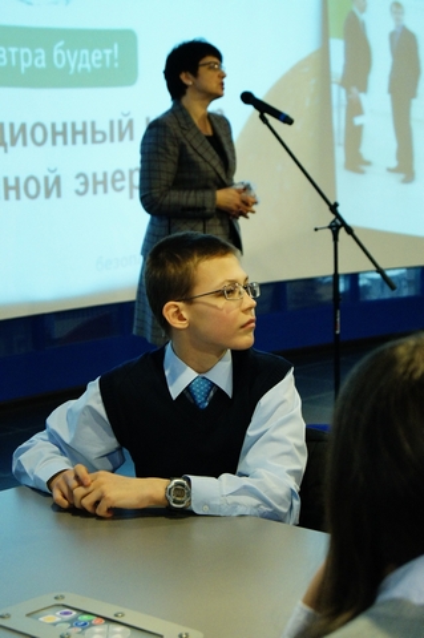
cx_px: 212
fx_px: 1461
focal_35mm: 82
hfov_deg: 16.5
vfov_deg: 24.6
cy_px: 319
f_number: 5.6
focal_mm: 55
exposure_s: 1/15
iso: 1600
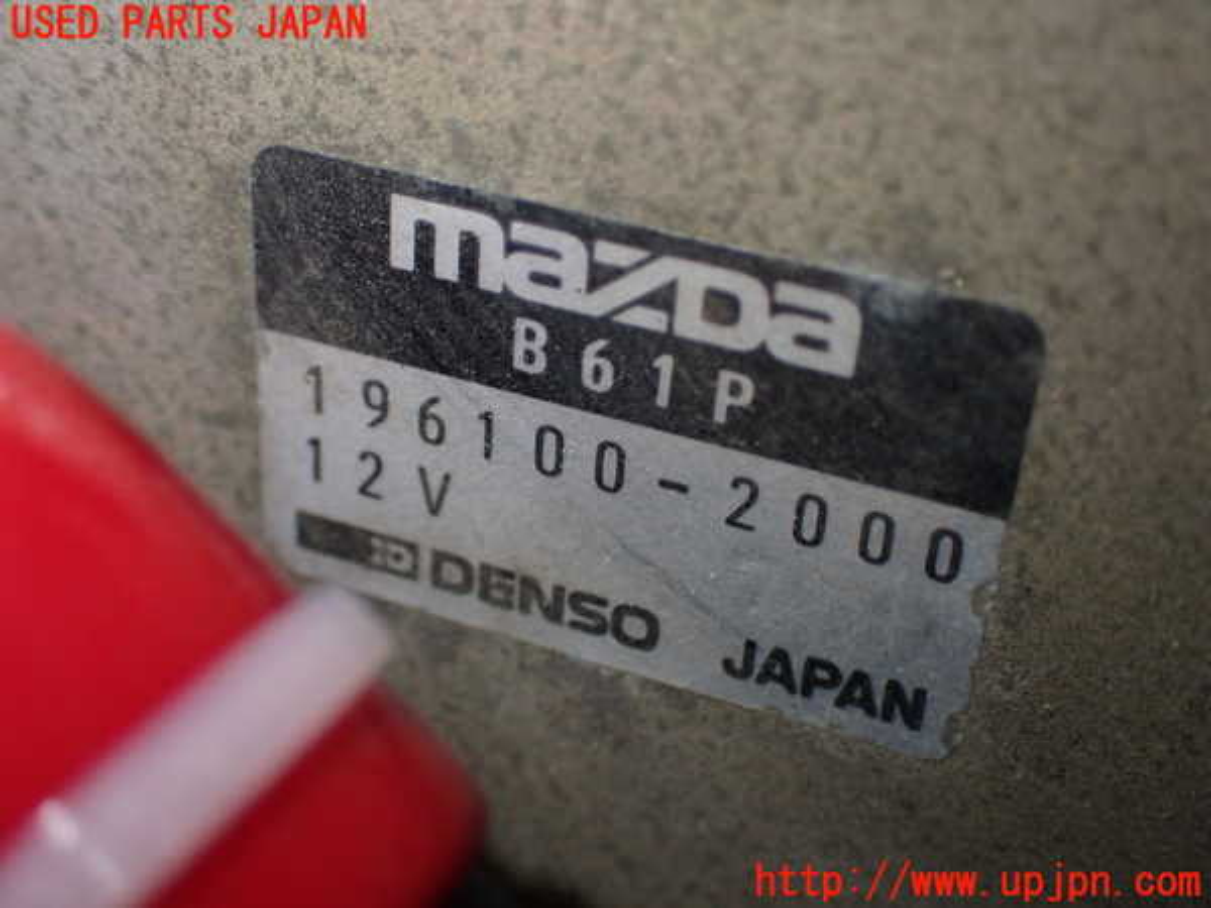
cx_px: 606
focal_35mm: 50
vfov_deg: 29.1
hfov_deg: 38.2
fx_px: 1749
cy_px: 454
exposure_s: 1/200
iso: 400
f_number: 3.2
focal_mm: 9.01
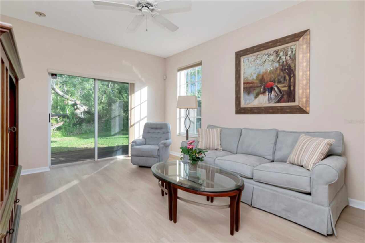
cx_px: 182
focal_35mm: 16
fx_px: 167
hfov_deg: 95.0
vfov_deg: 72.0
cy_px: 122
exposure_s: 1/160
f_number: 10
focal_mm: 11
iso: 800
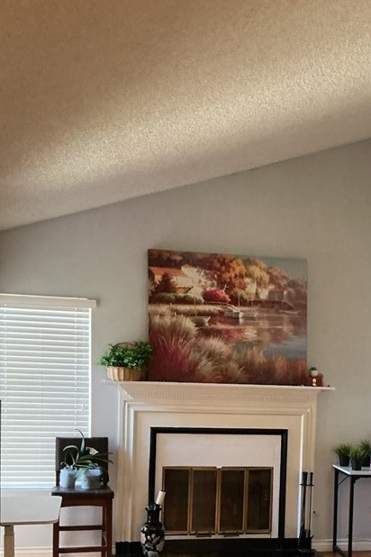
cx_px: 289
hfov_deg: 26.6
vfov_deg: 38.2
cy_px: 439
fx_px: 773
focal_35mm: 50
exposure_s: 1/40
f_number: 1.8
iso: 250
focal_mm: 3
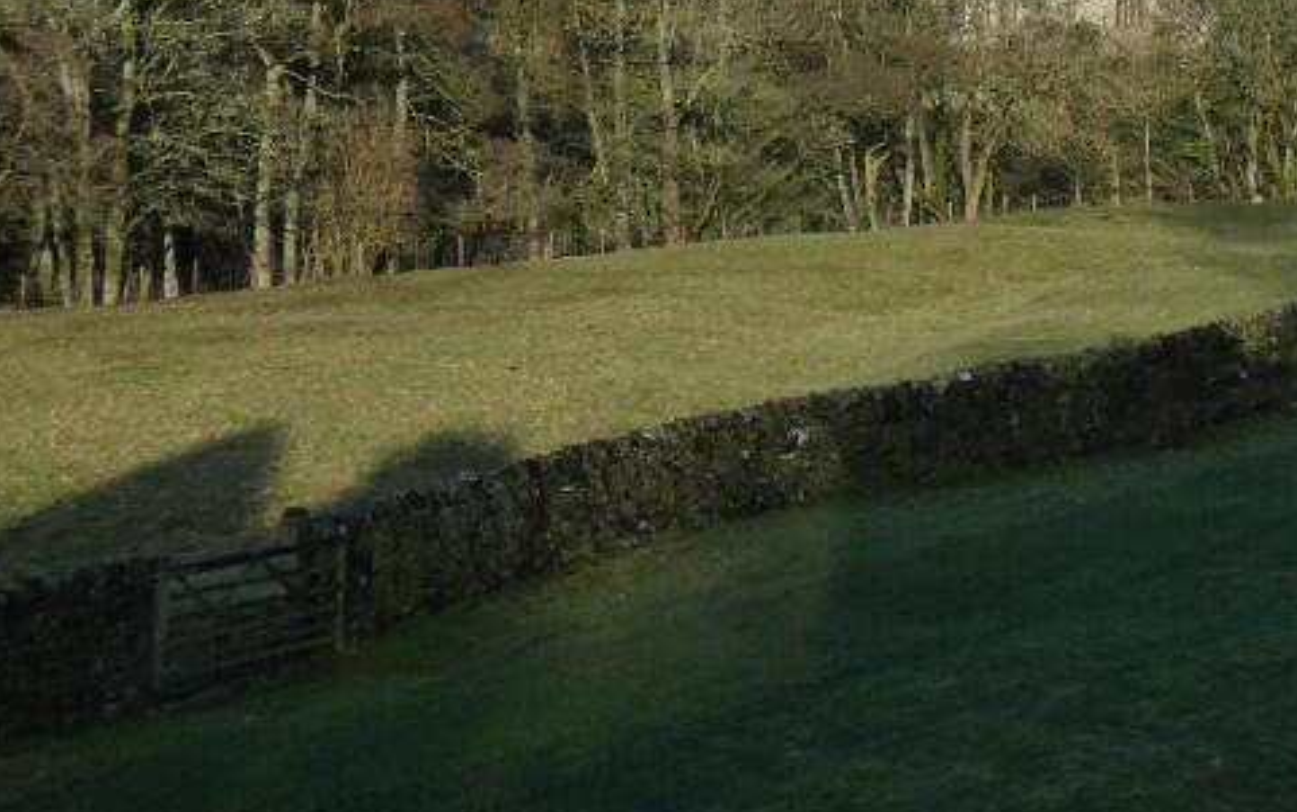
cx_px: 979
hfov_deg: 23.3
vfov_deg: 14.5
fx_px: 3112
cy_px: -76
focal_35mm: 88
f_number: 3.6
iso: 80
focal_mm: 7.1
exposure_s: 1/640
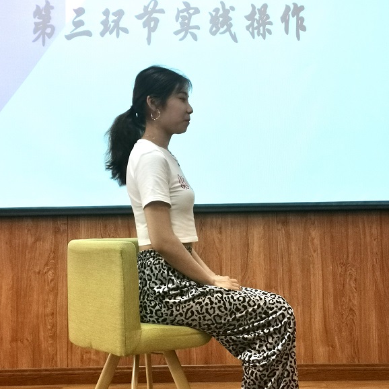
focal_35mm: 47
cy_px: 178
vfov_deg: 36.0
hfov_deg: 36.1
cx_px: 194
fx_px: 598
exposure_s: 1/100
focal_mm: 4.75
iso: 125
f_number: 1.8
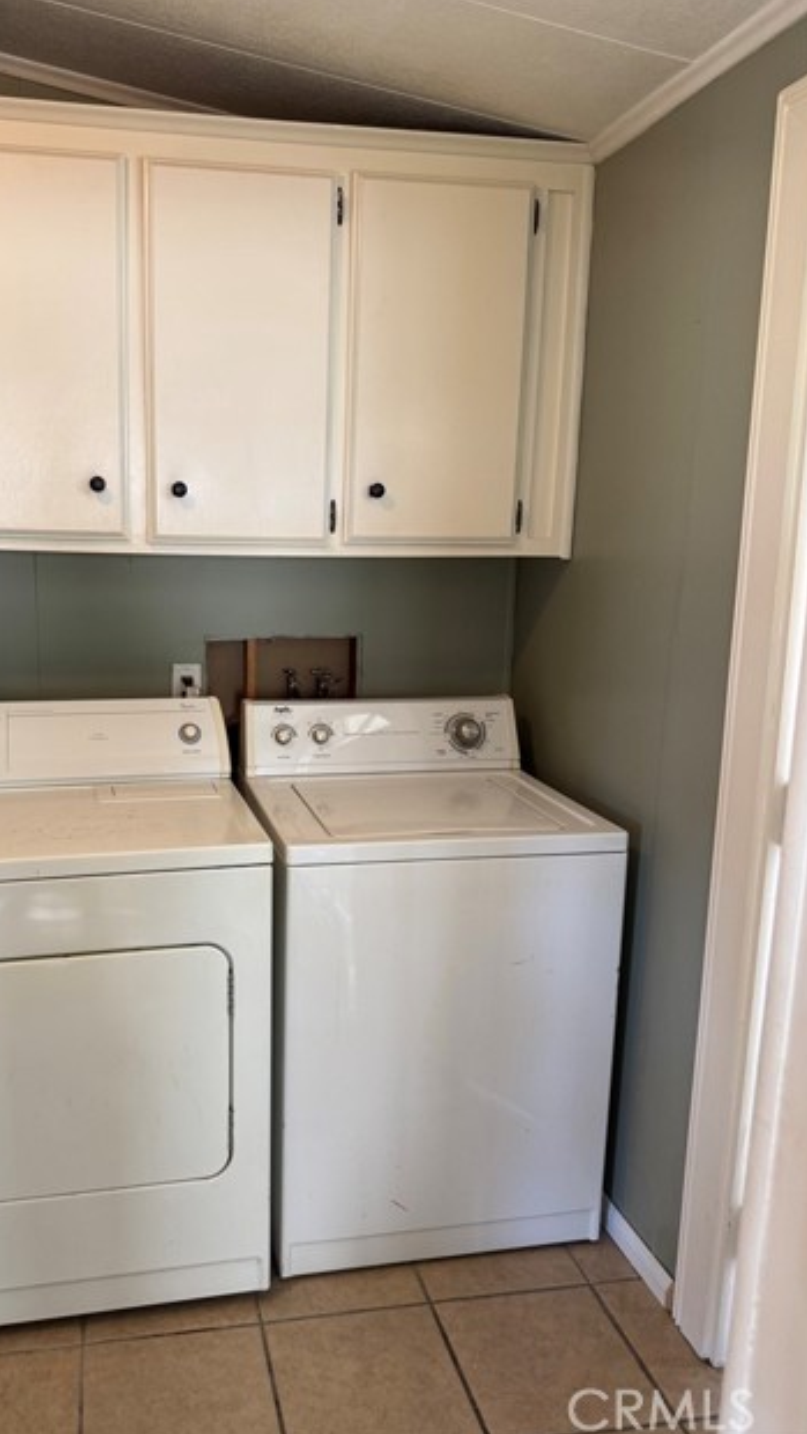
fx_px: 1027
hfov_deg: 42.4
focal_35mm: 27
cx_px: 275
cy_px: 703
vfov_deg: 69.8
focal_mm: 6.76
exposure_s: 1/60
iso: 200
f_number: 1.78
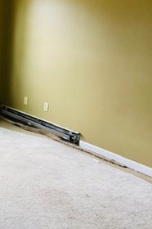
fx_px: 368
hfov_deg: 20.4
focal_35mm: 58
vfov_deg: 34.4
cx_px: -68
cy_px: 94
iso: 125
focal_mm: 4.25
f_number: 1.8
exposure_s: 1/60
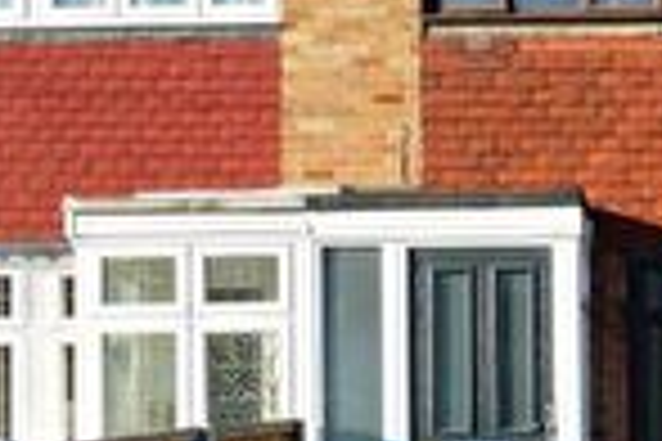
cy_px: 335
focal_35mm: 76
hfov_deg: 25.4
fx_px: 1397
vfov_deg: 17.8
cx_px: 648
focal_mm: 16
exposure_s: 1/80
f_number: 10
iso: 100
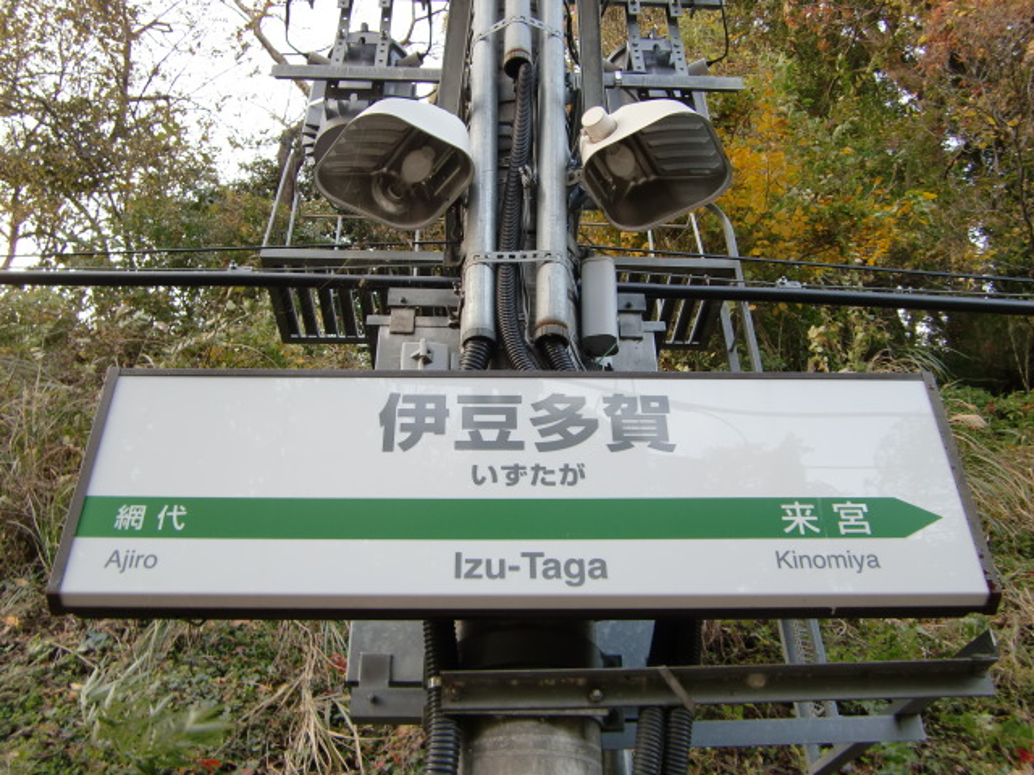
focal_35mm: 33
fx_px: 986
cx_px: 517
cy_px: 388
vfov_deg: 42.9
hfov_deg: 55.4
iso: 64
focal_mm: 5.8
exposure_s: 1/60
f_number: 2.7
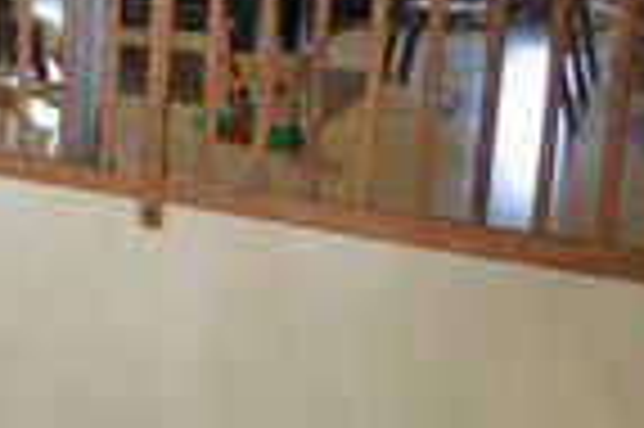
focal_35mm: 74
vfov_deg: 18.1
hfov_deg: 23.6
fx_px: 1322
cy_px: 45
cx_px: -232
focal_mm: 10
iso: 2800
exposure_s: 1/60
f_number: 3.5
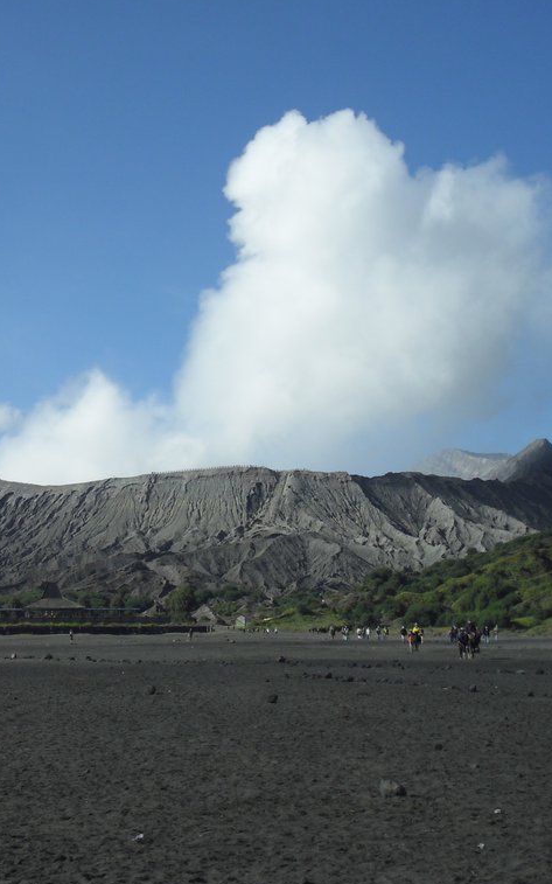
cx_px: 200
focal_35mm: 66
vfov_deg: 31.1
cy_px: 443
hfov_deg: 19.7
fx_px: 1589
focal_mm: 7.6
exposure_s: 1/320
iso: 100
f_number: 8.9
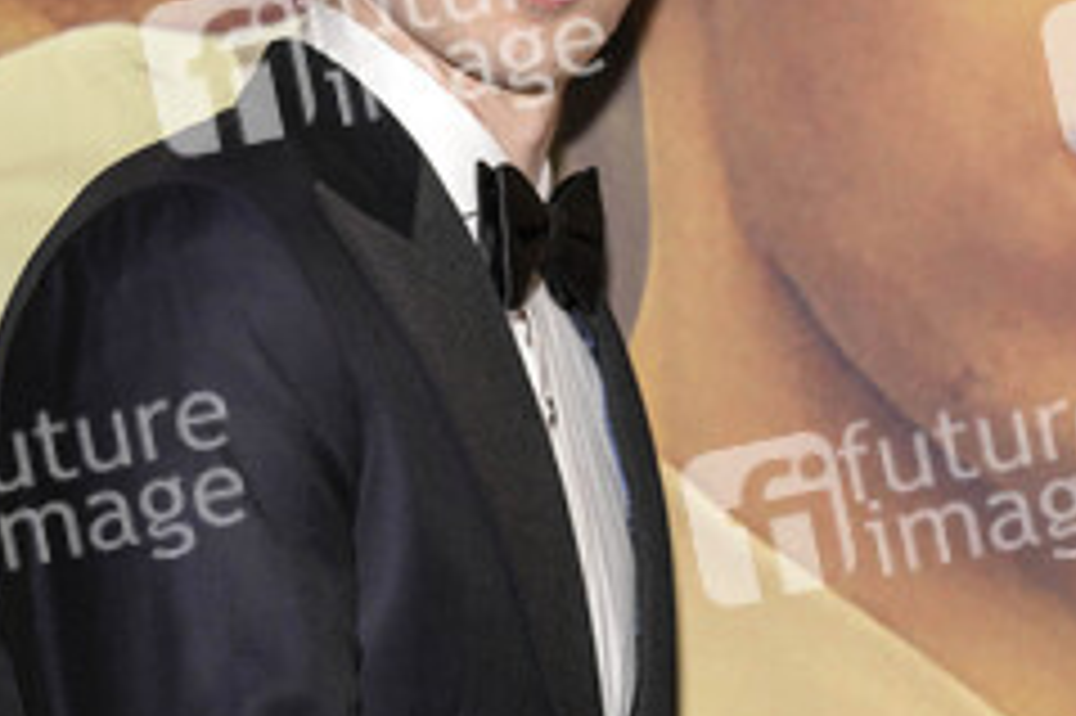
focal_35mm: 149
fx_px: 4450
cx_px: 504
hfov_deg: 13.8
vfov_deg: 9.2
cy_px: 275
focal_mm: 89
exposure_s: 1/200
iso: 800
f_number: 4.5
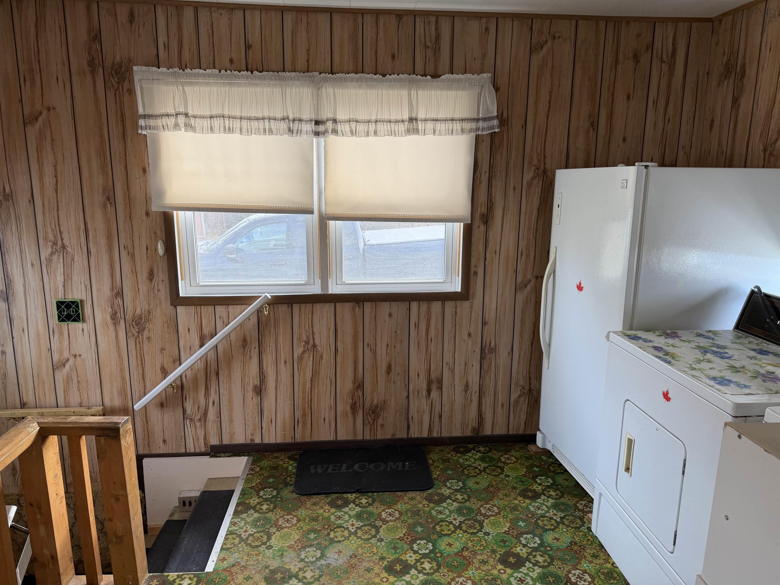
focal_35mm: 24
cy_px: 292
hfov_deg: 71.6
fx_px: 541
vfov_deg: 56.8
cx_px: 390
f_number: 1.78
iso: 80
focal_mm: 6.76
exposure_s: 1/120
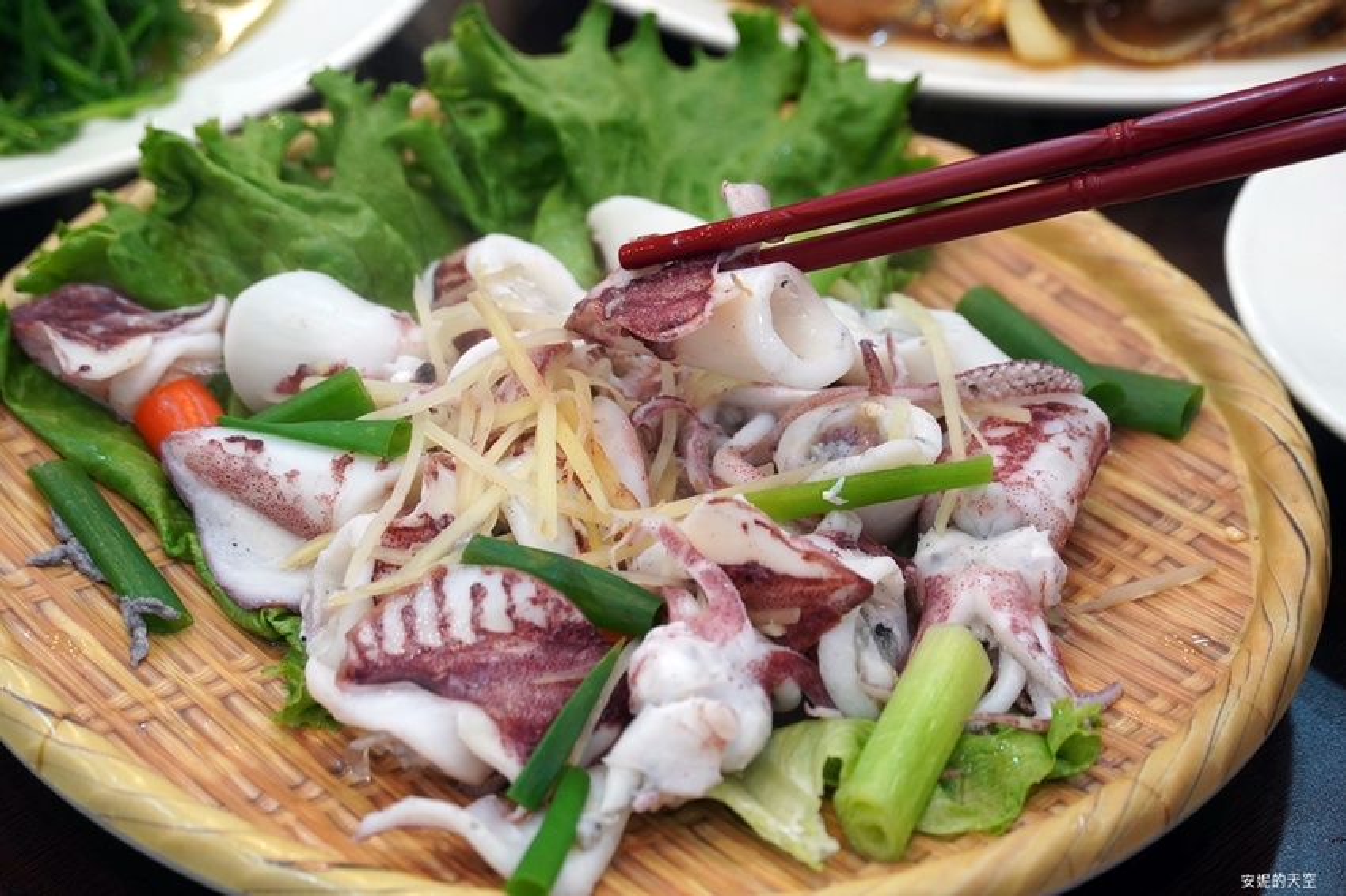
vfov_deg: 13.2
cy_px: 448
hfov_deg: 19.7
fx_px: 3868
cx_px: 673
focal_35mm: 104
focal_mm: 69
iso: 1000
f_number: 5.6
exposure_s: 1/80
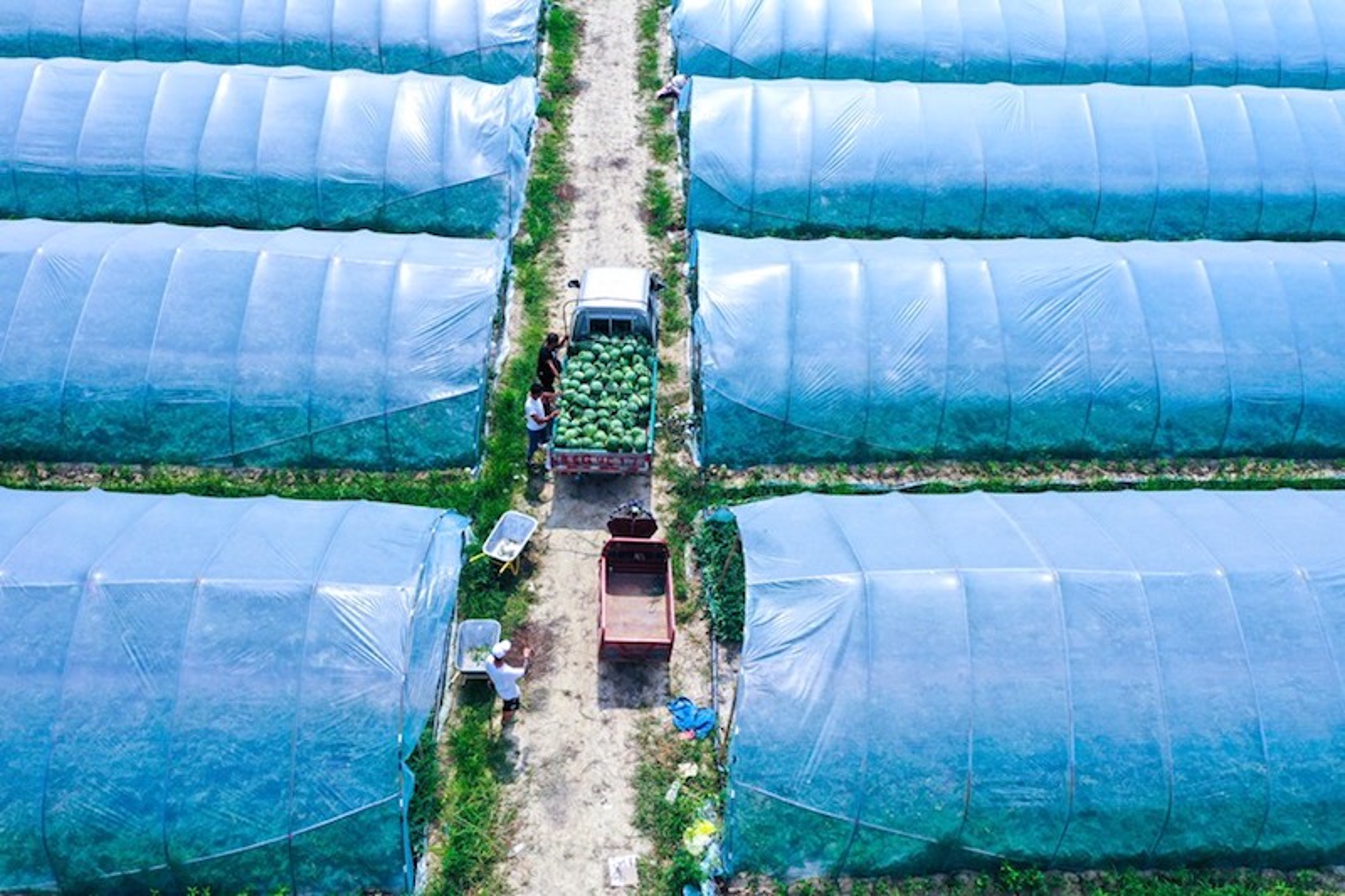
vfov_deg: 46.4
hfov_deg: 65.5
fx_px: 1046
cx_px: 672
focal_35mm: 28
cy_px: 448
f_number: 6.3
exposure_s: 1/500
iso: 100
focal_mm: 10.26
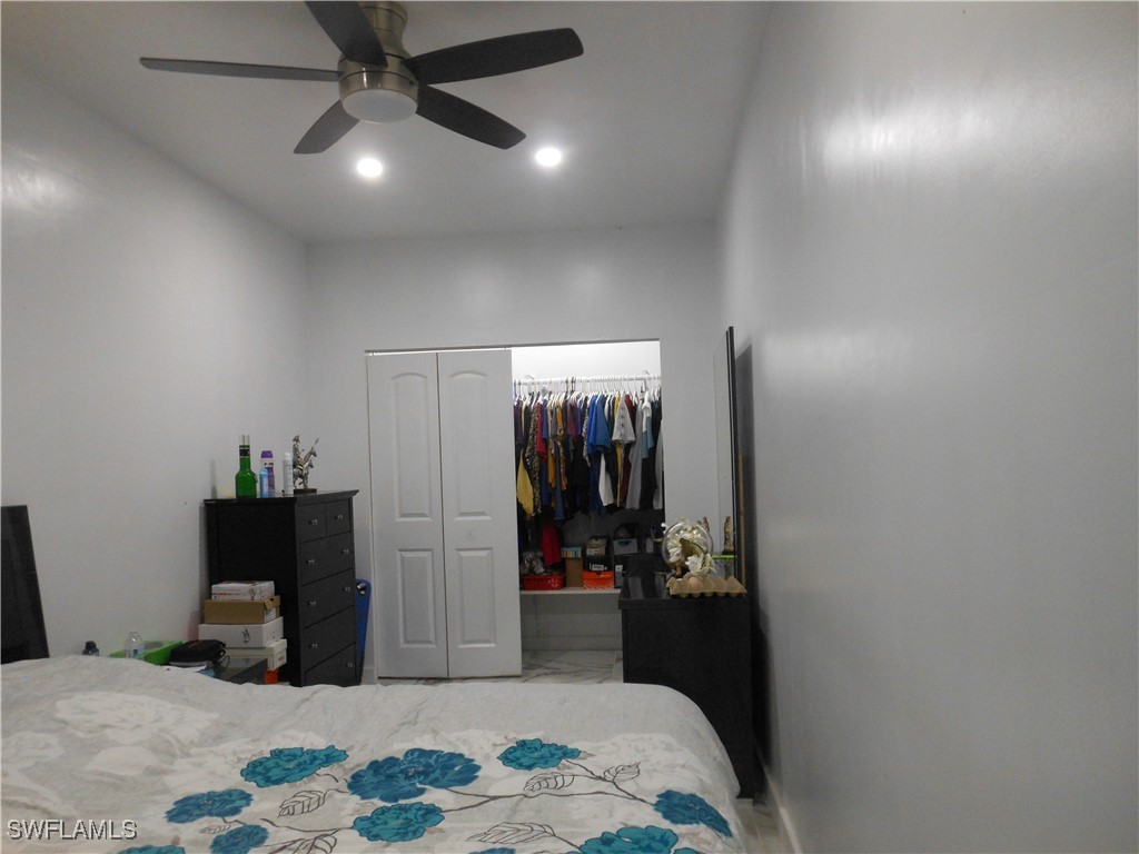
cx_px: 570
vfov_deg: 54.9
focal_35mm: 25
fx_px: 823
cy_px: 427
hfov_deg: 69.4
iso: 250
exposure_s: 1/30
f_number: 3.2
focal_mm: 4.5
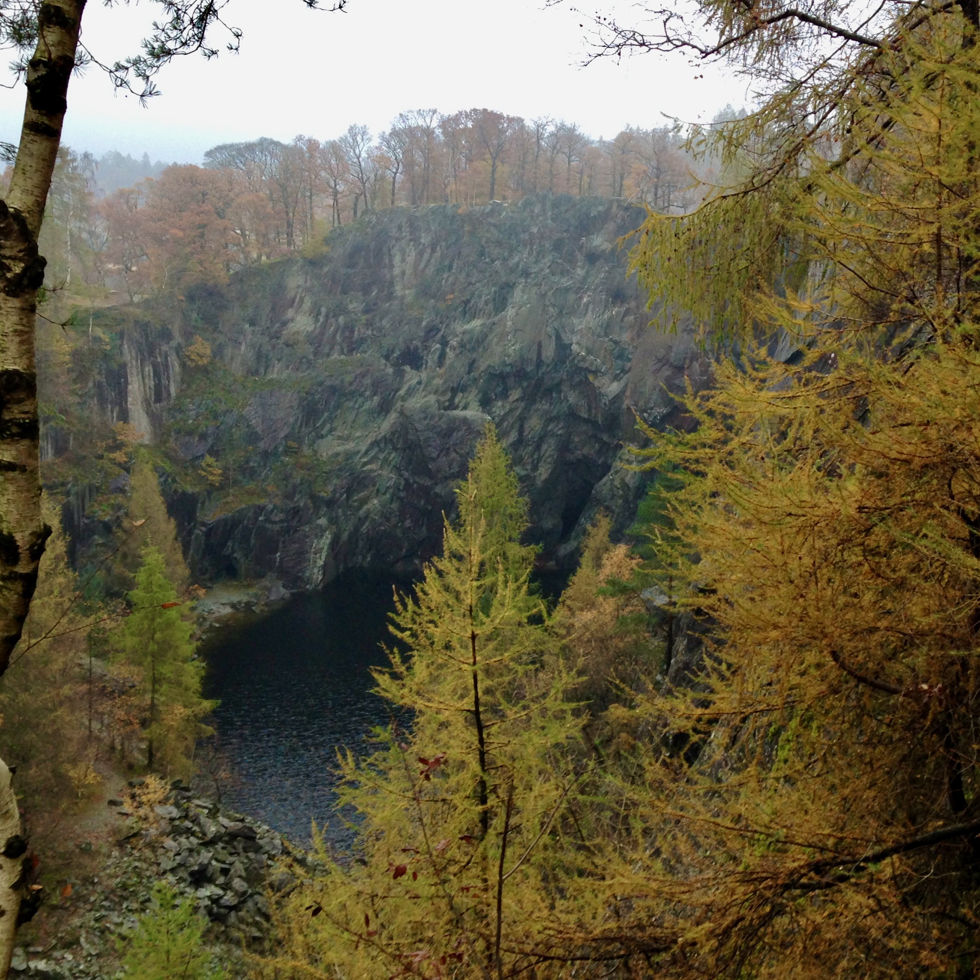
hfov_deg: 35.2
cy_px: 465
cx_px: 597
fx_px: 1537
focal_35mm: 48
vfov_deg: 35.3
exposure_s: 1/20
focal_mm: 4.12
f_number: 2.4
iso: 80
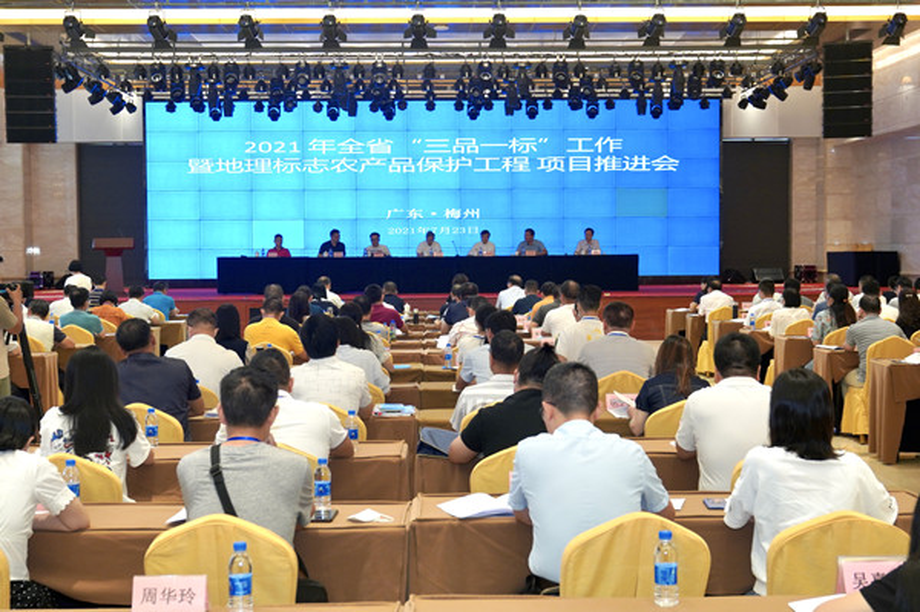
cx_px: 460
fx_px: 1226
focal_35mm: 48
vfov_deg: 28.0
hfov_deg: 41.1
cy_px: 306
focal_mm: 32
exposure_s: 1/125
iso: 800
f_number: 4.5
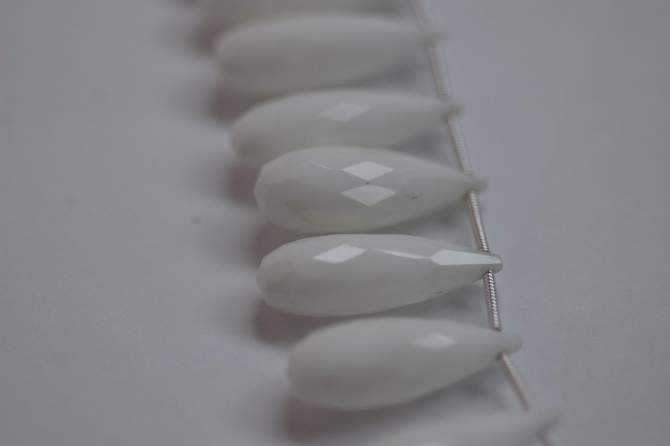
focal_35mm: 90
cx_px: 335
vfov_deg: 15.2
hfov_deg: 22.6
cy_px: 223
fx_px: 1673
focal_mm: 60
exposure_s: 1/250
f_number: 3.8
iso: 400
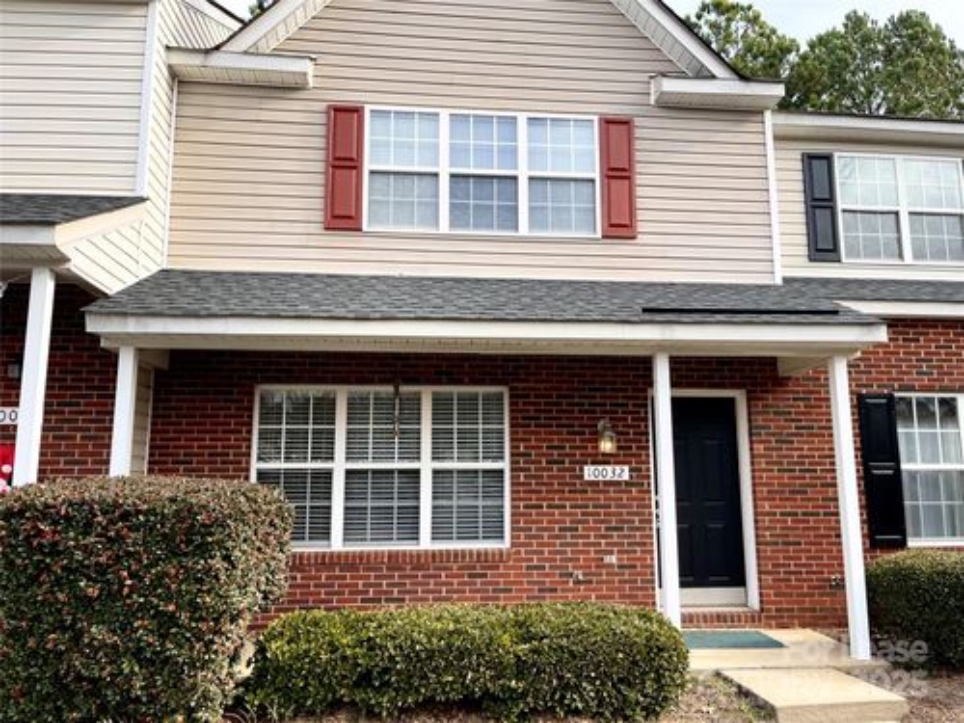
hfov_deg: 69.4
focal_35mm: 25
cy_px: 362
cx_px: 482
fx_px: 696
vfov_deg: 54.9
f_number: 1.6
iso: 32
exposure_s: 1/1048
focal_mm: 5.1
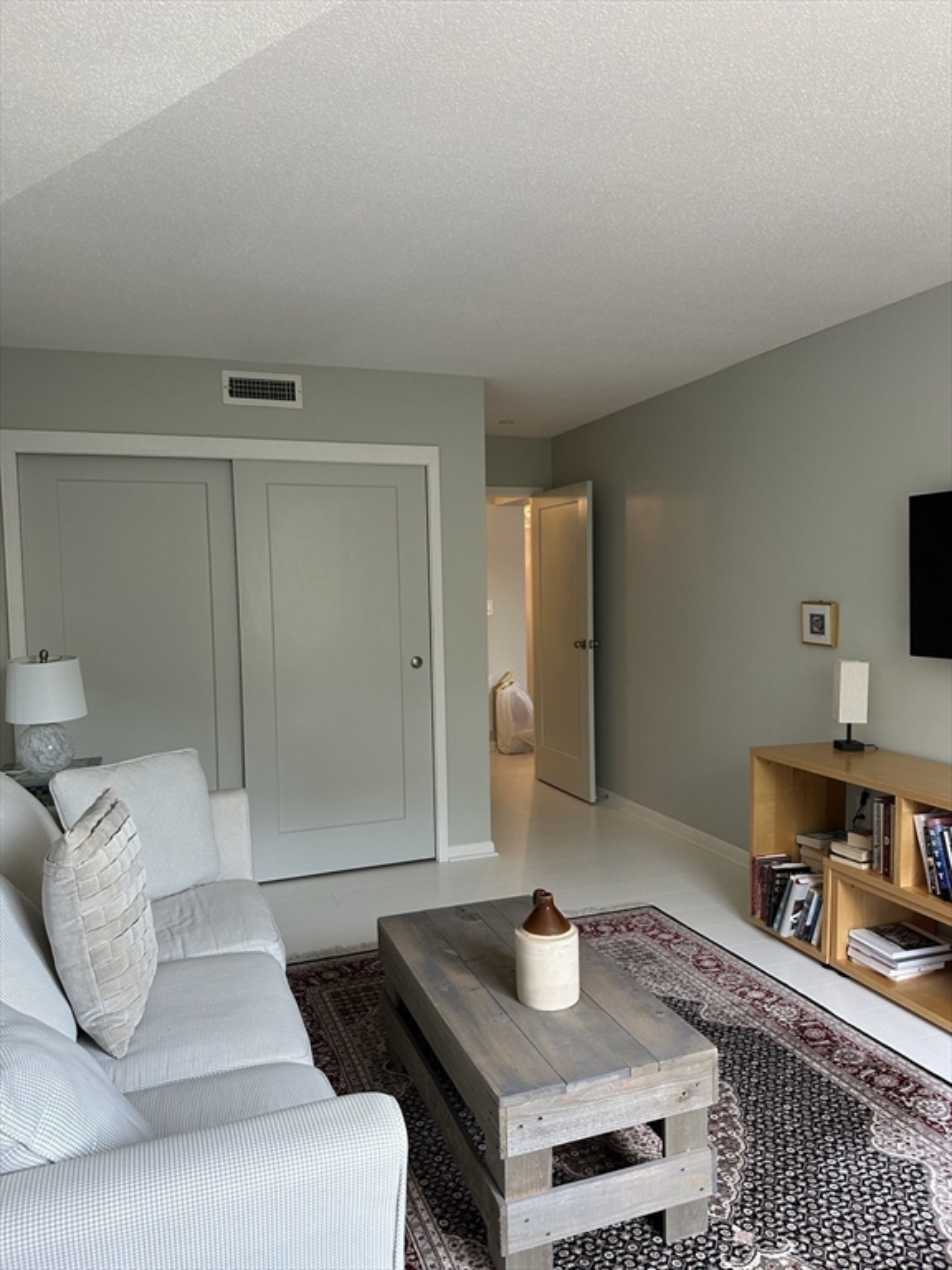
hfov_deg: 56.8
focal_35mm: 24
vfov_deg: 71.6
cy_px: 635
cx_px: 476
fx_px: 880
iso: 160
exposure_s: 1/120
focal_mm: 6.86
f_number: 1.78
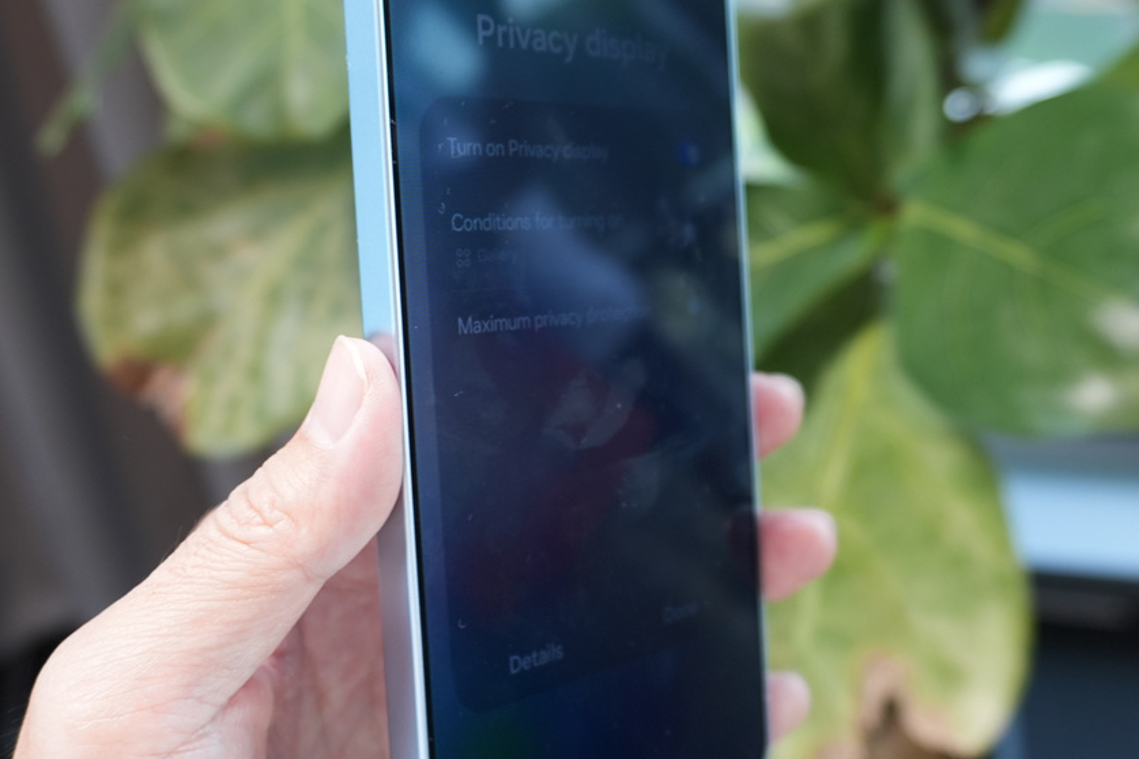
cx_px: 547
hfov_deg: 45.4
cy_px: 324
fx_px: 1360
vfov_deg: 31.1
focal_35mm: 43
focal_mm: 16
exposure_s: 1/30
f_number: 3.5
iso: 250
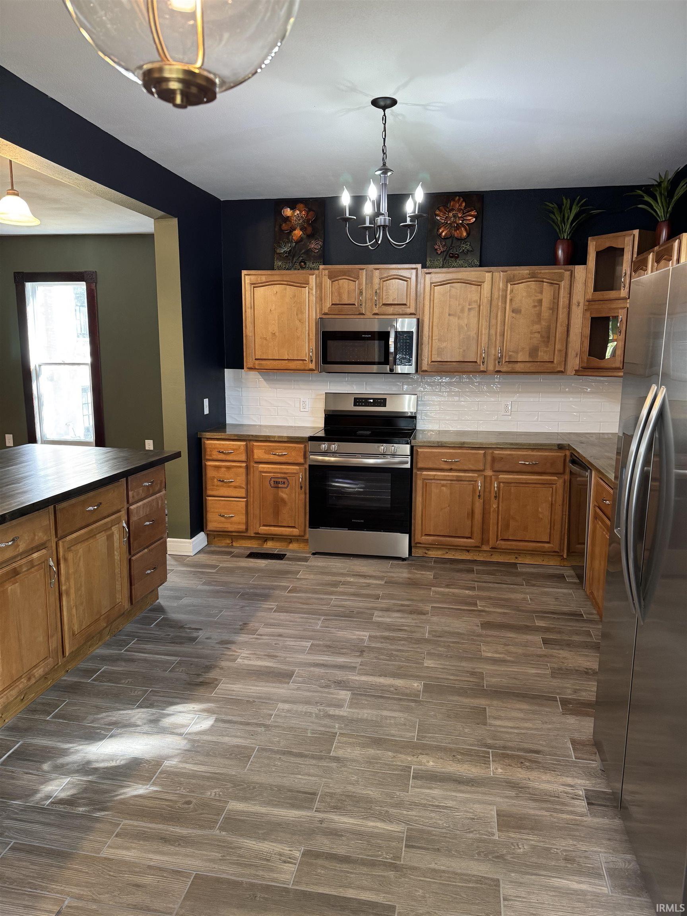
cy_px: 458
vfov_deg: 71.6
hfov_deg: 56.8
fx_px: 635
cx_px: 344
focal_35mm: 24
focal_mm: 6.76
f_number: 1.78
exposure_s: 1/60
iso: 200
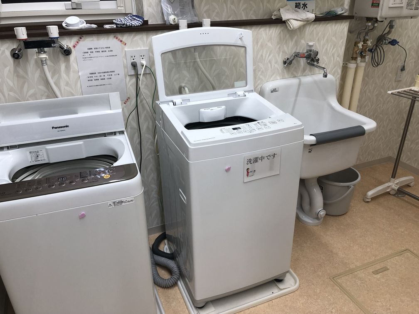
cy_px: 157
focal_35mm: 28
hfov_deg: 63.4
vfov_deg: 49.7
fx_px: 339
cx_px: 210
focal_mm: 3.99
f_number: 1.8
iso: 32
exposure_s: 1/100
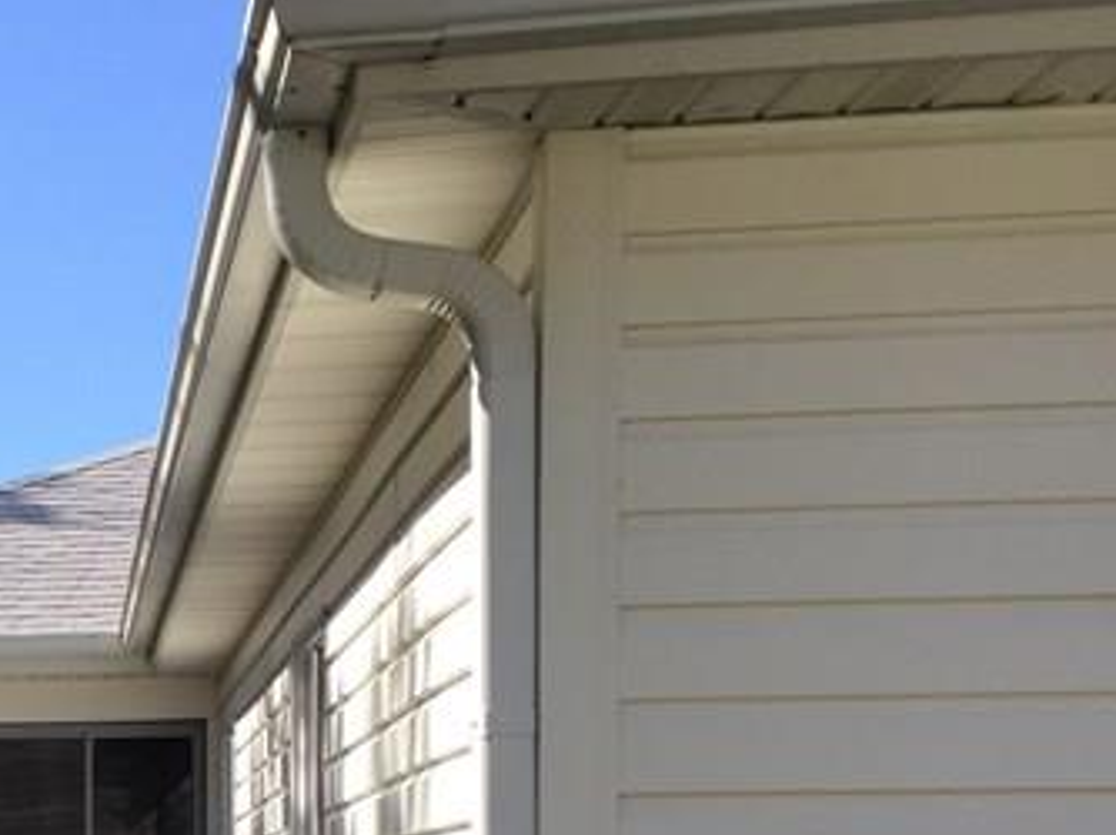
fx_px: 2867
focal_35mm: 89
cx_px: -538
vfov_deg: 16.0
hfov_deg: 19.4
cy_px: 959
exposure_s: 1/1014
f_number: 2.2
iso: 32
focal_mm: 4.15
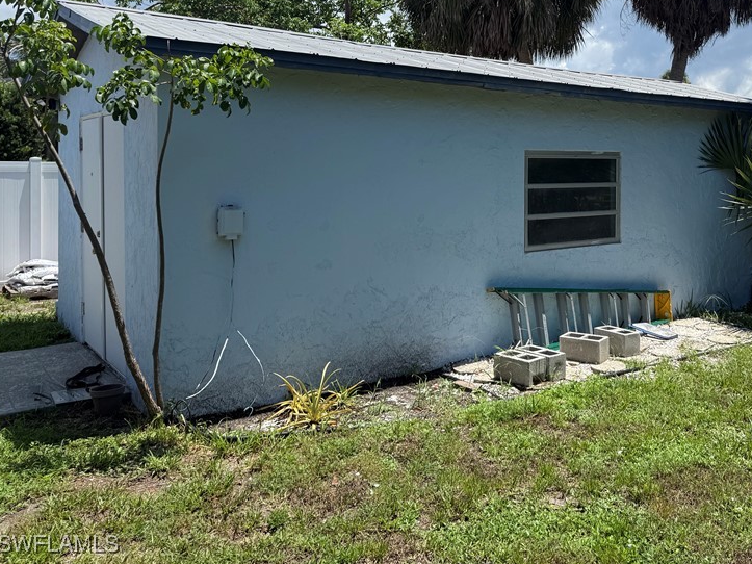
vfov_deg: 41.0
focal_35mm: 34
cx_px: 524
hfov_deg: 52.5
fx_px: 738
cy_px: 168
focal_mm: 6.76
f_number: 1.78
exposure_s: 1/4405
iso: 80
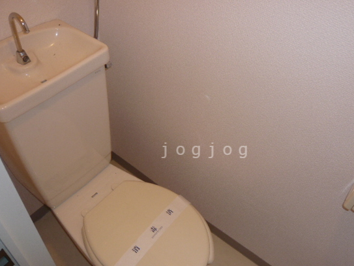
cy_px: 150
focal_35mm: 33
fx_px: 337
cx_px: 206
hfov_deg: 55.1
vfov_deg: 42.8
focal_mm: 4.6
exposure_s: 1/30
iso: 100
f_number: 2.8
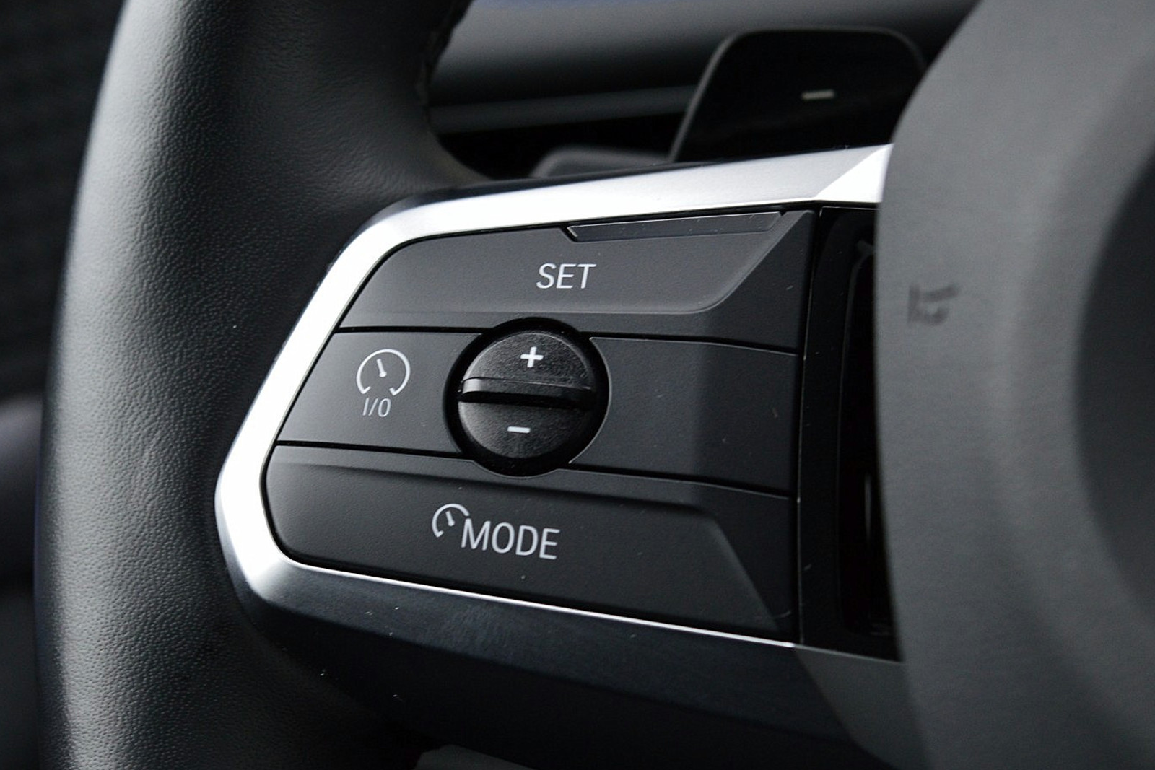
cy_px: 334
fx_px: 2888
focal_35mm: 90
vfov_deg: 15.2
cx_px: 525
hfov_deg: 22.6
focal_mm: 50
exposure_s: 1/40
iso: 800
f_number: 5.6
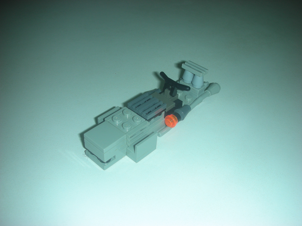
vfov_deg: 40.7
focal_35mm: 35
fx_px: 305
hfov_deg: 52.6
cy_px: 113
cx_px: 151
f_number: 3
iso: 50
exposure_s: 1/60.1
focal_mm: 5.8
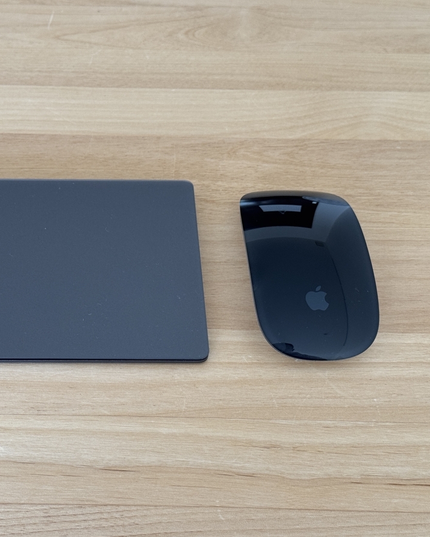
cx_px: 105
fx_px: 1002
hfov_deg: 24.0
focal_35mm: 63
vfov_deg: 30.0
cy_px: 270
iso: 100
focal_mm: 6.76
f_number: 1.78
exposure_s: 1/60
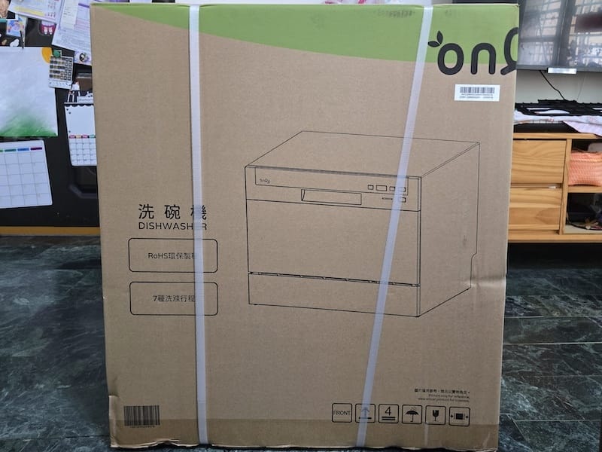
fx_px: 400
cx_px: 301
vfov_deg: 58.9
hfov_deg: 73.9
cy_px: 226
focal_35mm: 23
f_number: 1.7
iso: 800
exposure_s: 1/60
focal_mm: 6.3
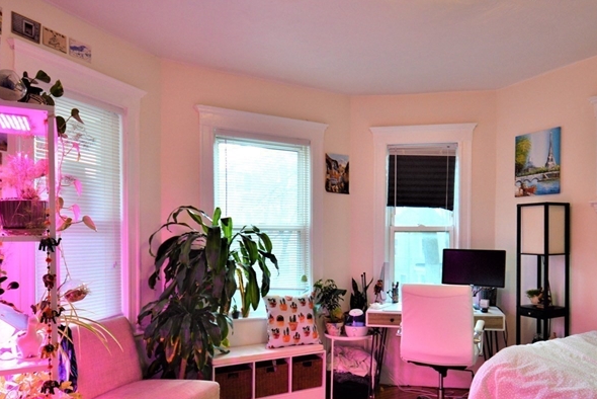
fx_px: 431
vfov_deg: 49.1
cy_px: 250
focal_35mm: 26
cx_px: 349
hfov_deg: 68.9
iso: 400
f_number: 4.5
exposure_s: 1/80
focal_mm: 10
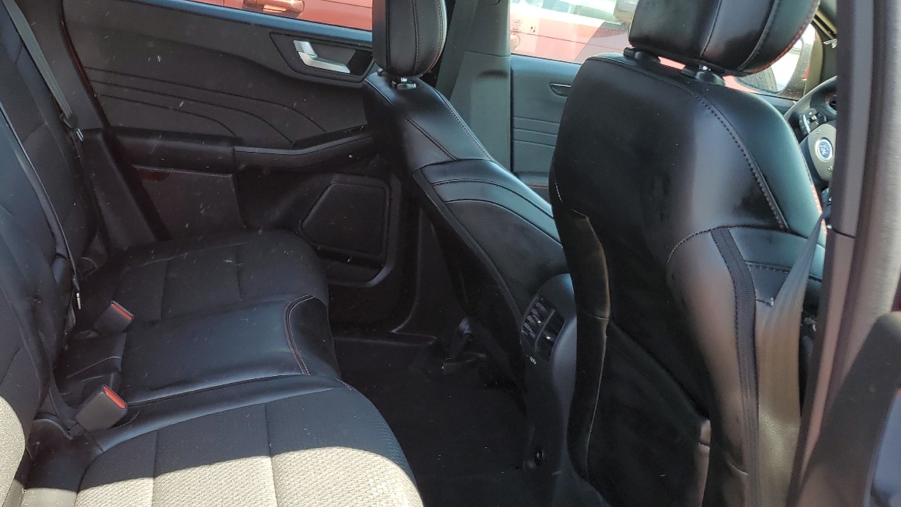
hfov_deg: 50.5
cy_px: 288
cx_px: 285
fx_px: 932
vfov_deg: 30.4
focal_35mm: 39
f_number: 1.5
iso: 50
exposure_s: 1/189
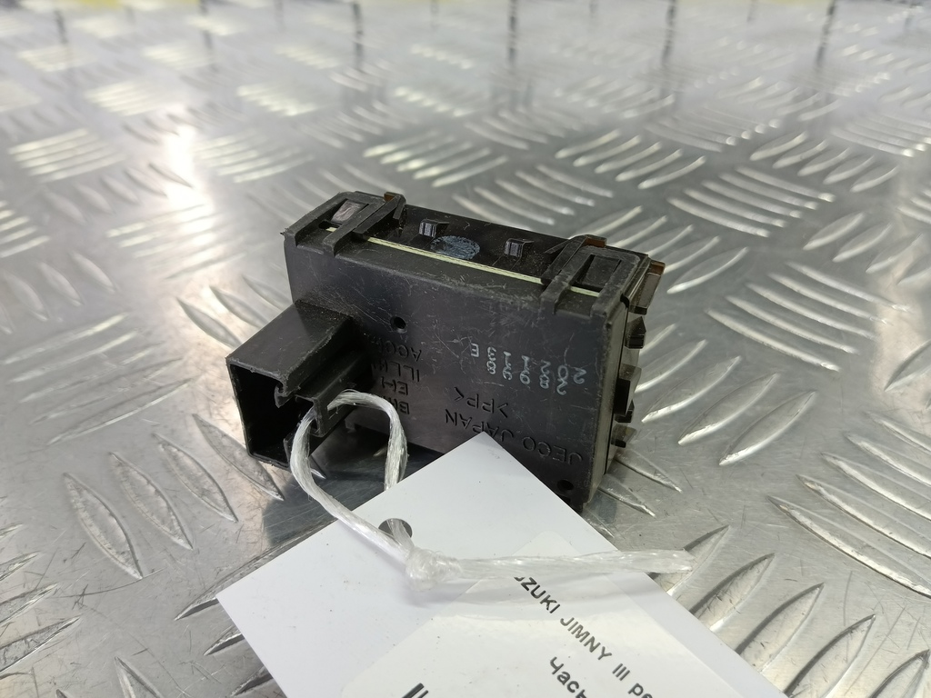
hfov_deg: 73.9
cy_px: 349
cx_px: 466
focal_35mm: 23
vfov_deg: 58.9
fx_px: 619
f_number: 1.6
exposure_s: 1/50
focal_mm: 4.11
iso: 144
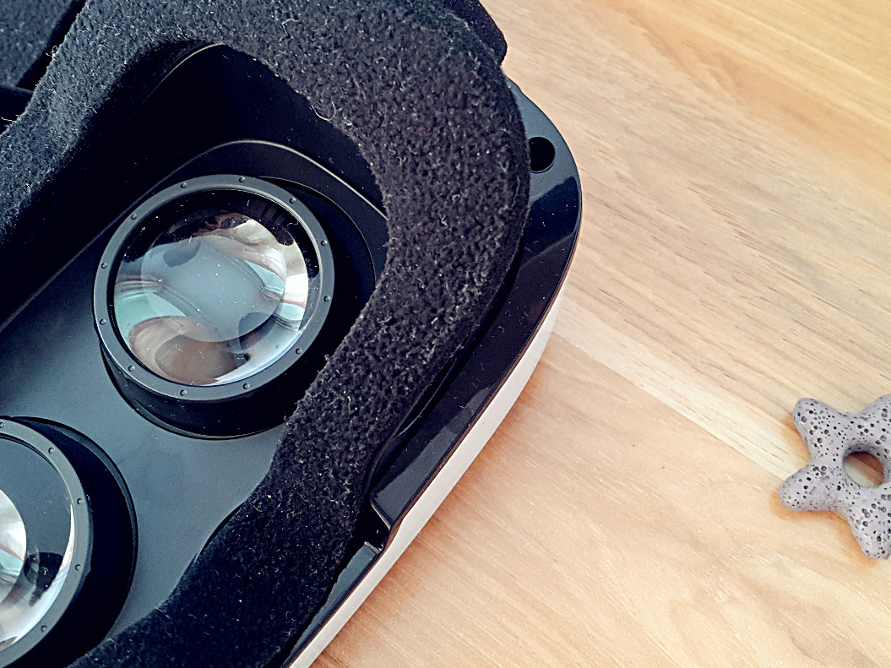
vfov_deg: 30.8
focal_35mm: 47
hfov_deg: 40.4
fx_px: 1210
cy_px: 263
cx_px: 404
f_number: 2.2
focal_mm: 4.73
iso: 250
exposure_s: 1/33
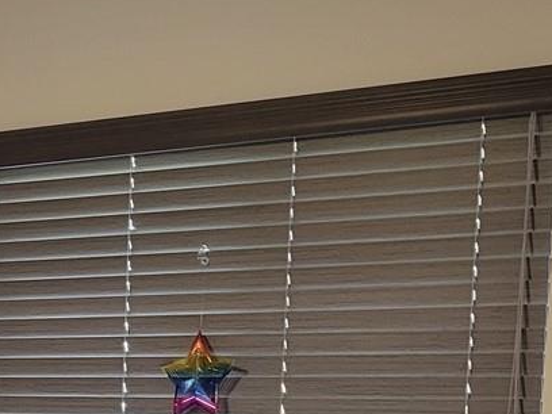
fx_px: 1627
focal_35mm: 102
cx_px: -331
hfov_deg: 17.0
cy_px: 586
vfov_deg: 13.8
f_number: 1.8
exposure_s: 1/40
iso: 320
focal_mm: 5.4
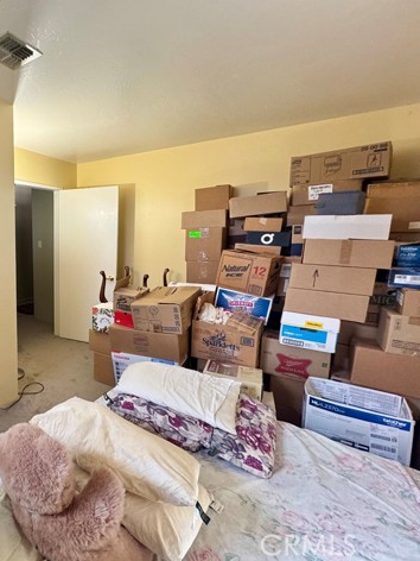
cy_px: 277
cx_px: 58
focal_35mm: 19
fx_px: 307
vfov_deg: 84.7
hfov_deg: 60.4
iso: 200
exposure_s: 1/60
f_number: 2.2
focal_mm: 2.22
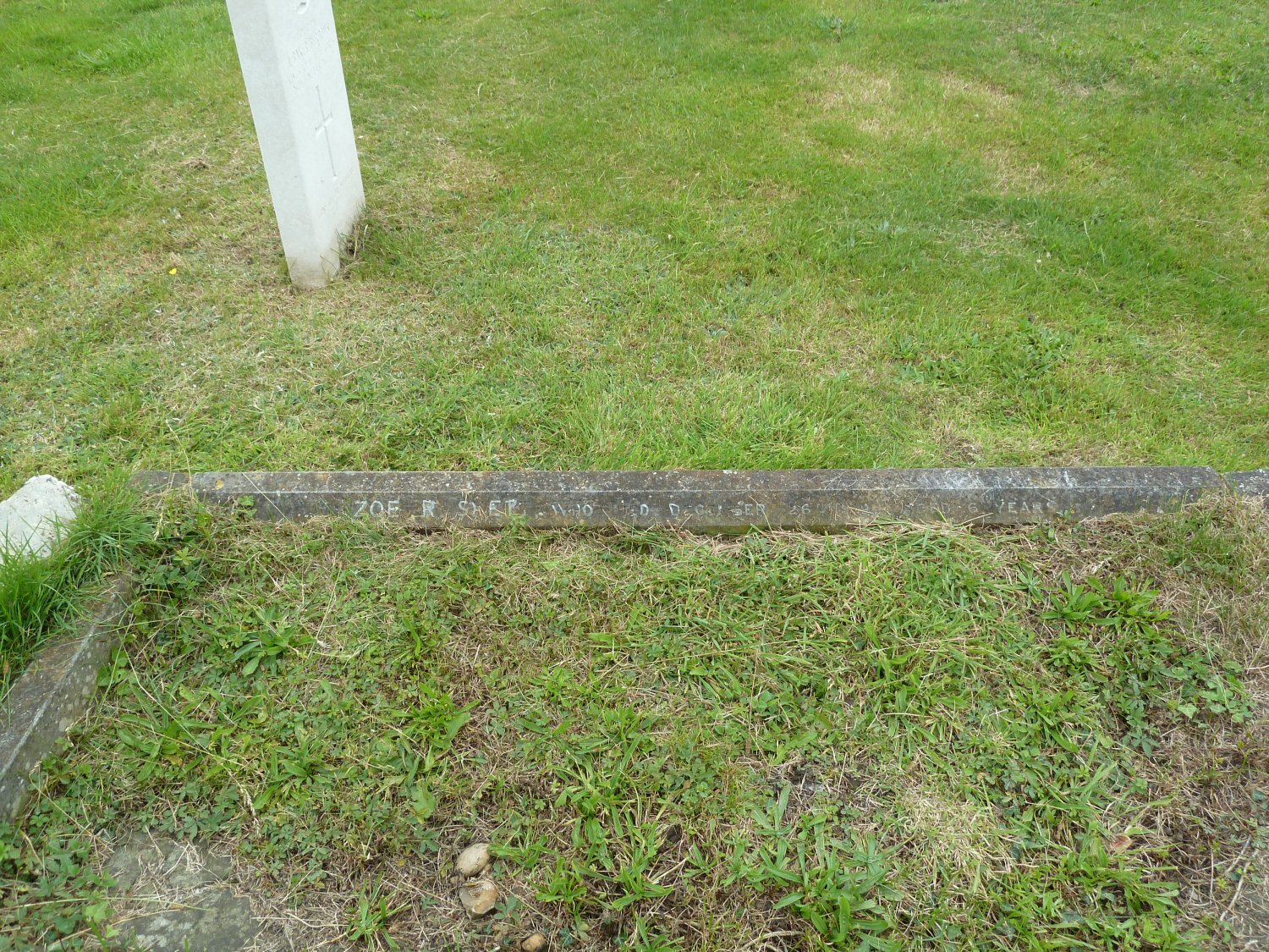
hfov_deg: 69.4
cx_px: 634
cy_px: 476
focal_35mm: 25
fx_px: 916
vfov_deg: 54.9
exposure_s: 1/125
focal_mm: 4.1
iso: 80
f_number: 3.5
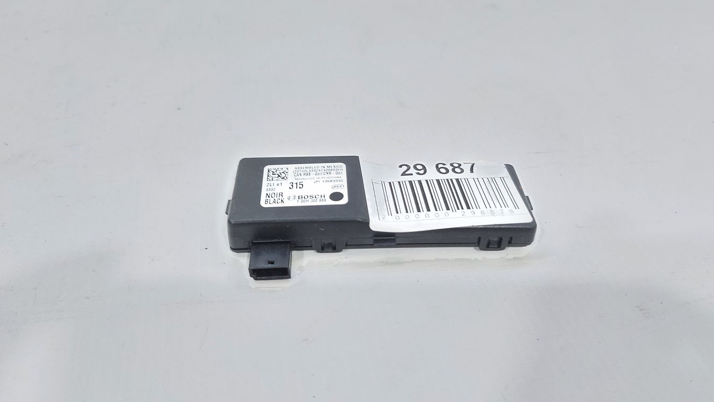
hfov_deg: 69.9
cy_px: 196
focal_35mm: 27
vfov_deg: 42.9
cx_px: 364
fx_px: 511
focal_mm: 5.23
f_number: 1.8
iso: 80
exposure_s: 1/50
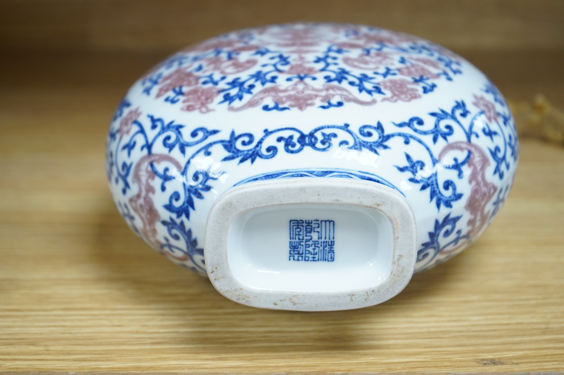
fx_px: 1096
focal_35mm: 70
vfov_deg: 19.4
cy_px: 188
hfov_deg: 28.9
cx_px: 282
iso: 2500
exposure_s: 1/160
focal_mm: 70
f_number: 5.6
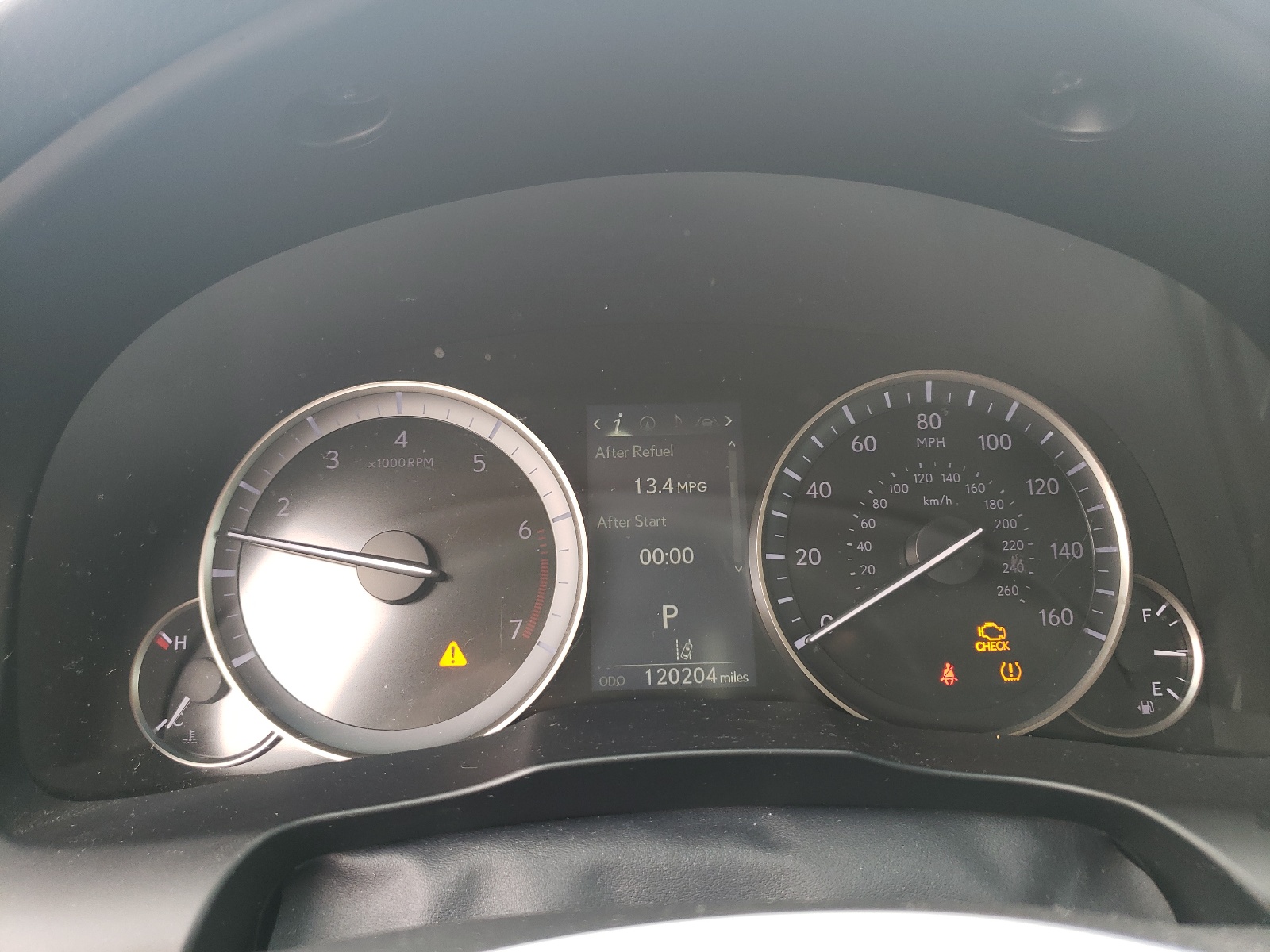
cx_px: 635
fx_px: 954
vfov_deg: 53.1
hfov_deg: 67.3
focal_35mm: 26
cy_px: 476
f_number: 1.5
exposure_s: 1/50
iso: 54
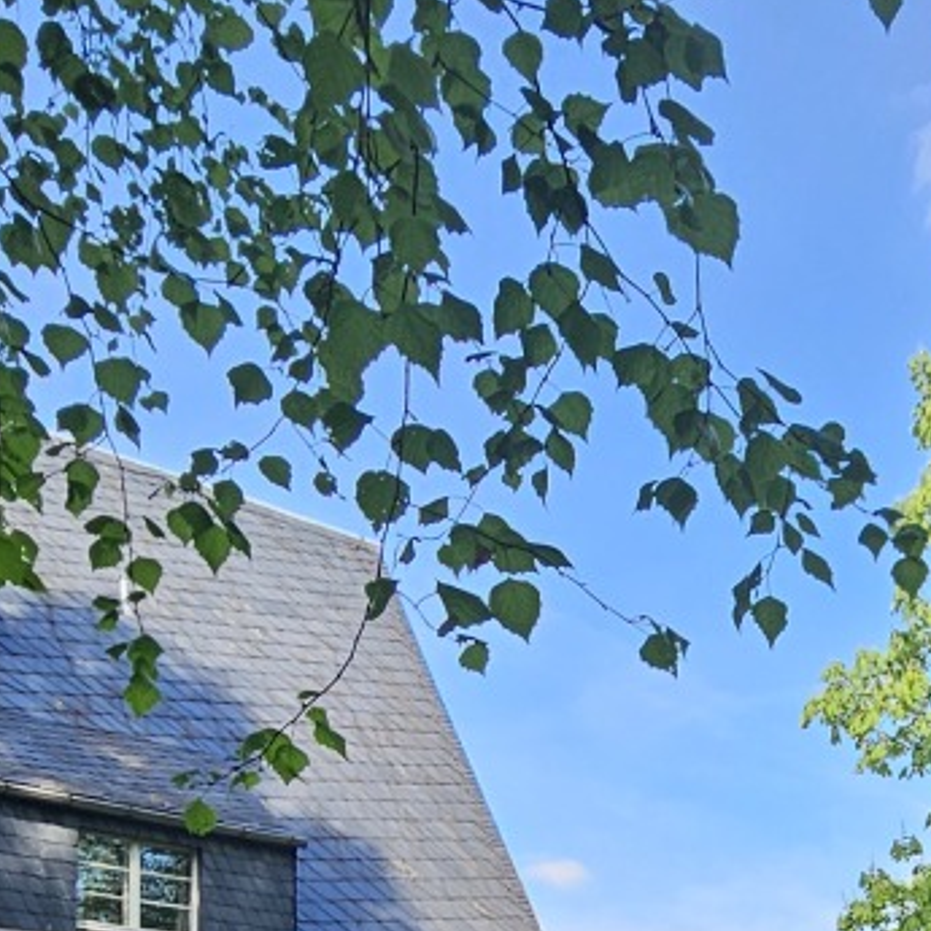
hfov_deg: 30.6
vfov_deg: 27.4
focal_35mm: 50
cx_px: 1009
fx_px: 1521
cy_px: 1264
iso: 50
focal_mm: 2.2
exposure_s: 1/481
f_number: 2.2
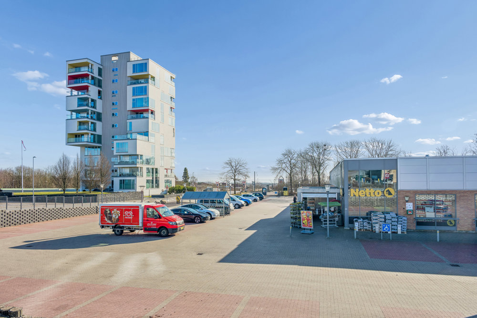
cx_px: 238
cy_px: 159
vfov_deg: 53.1
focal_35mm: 24
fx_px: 318
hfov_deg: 73.7
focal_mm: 24
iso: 125
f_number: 7.1
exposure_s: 1/320
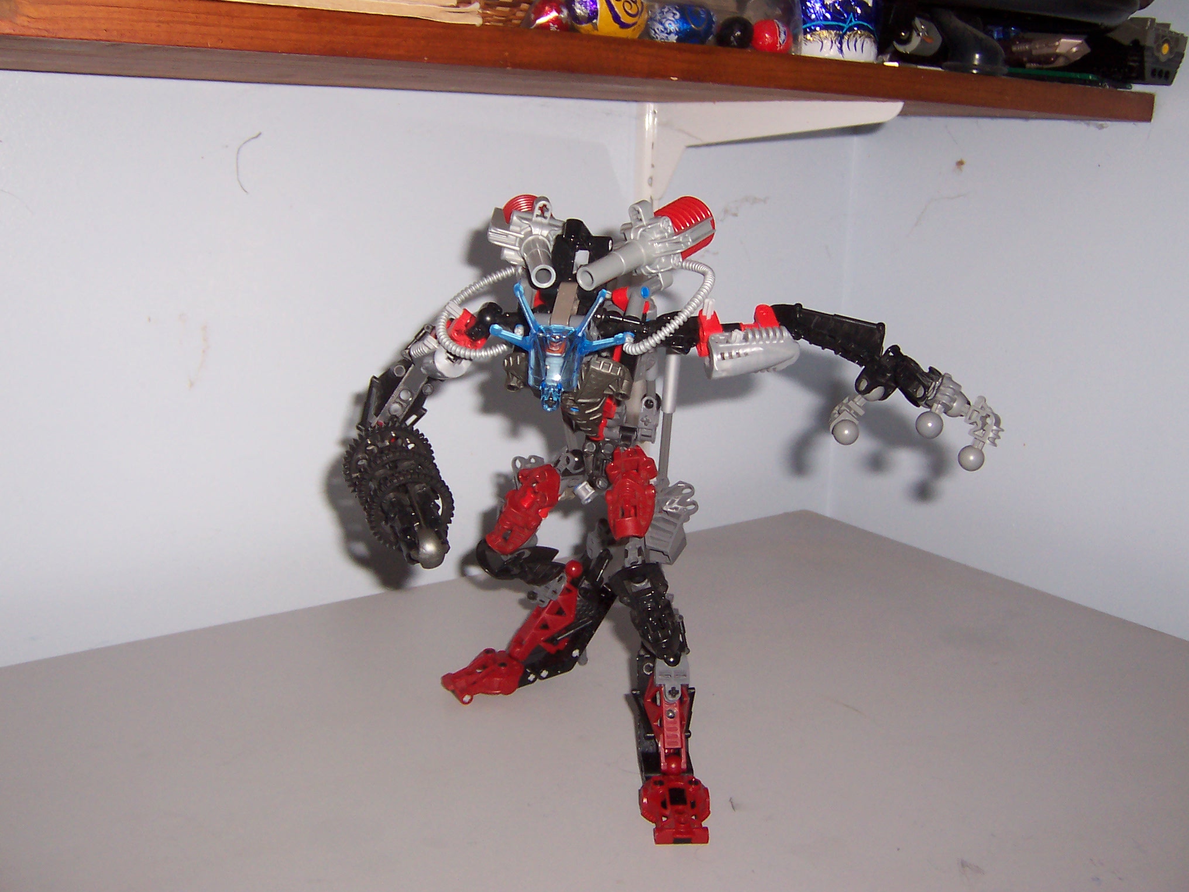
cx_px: 594
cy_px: 446
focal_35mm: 36
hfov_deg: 51.4
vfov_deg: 39.7
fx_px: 1237
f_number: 2.8
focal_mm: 5.6
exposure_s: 1/60
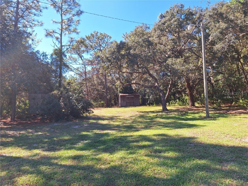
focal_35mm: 23
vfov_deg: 58.9
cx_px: 124
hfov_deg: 73.9
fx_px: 165
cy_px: 93
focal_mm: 5.54
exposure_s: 1/949
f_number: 1.8
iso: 40
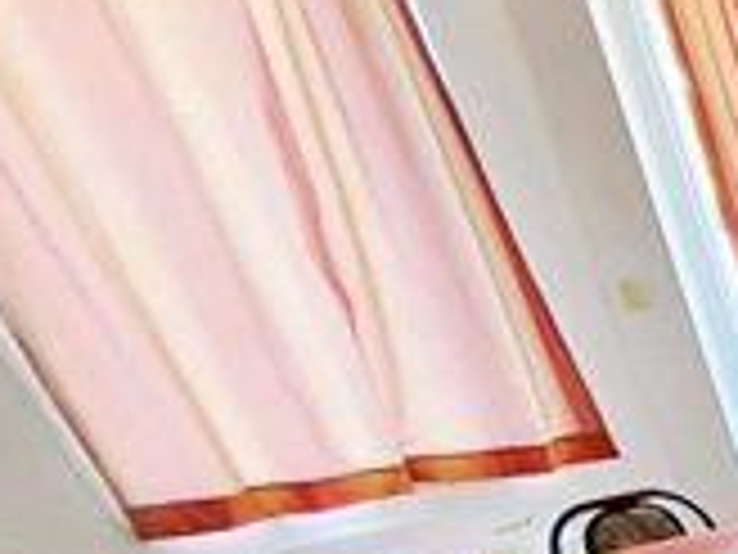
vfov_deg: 21.2
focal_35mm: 56
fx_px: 1194
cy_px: 874
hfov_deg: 18.4
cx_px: 1537
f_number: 2.2
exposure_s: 1/50
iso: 200
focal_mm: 1.7
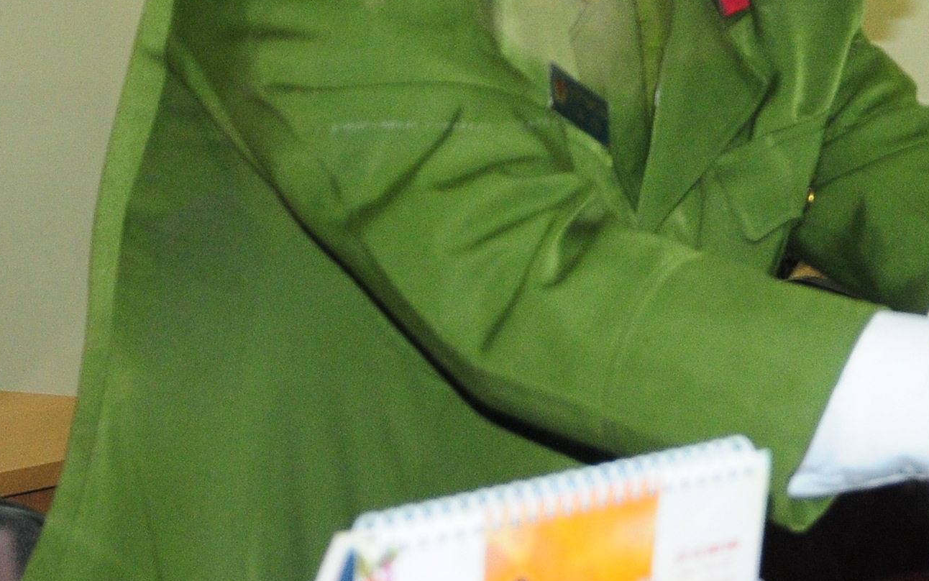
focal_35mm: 152
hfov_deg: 13.2
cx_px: 1283
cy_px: 25
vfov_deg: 8.6
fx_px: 3849
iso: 800
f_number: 4.2
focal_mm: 30
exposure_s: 1/60
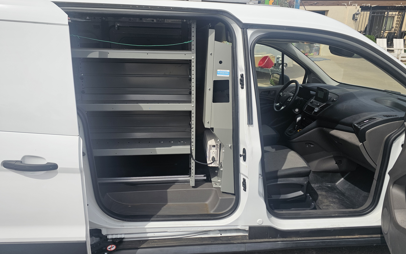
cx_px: 205
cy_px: 124
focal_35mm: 25
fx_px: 277
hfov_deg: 72.5
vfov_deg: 49.3
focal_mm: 6.3
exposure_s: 1/2000
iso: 32
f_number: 1.7
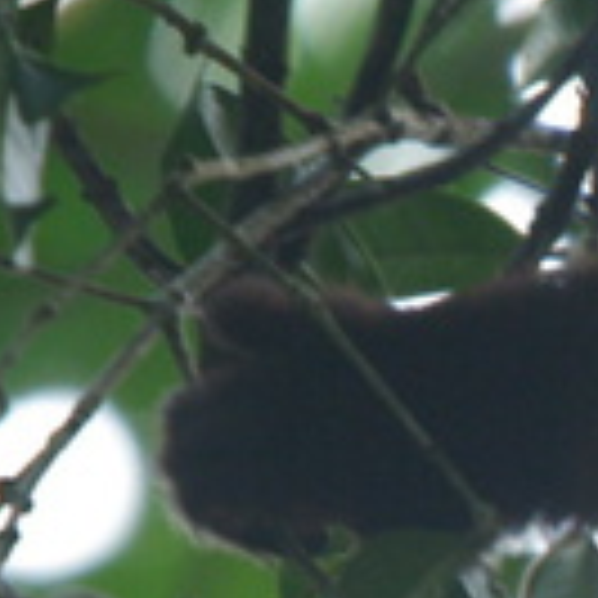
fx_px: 37057
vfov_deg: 0.9
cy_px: 825
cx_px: 1281
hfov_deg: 0.9
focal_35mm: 1896
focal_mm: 310
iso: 400
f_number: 6.7
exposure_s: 1/30
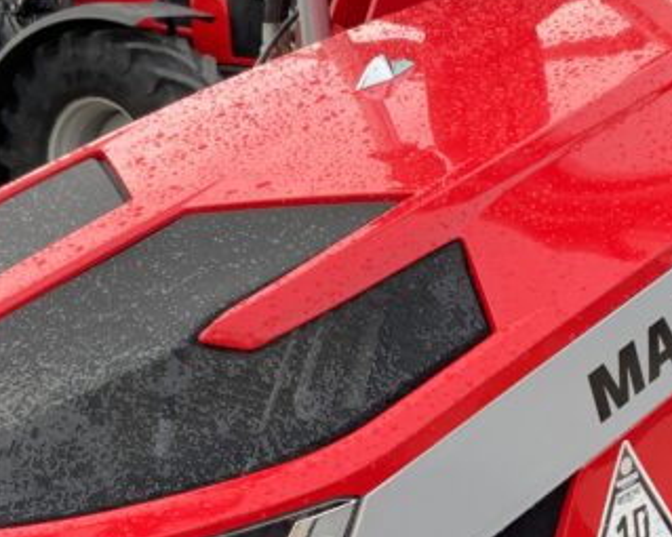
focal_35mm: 91
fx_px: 1809
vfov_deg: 16.7
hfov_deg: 20.9
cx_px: 485
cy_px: 444
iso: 20
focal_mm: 3
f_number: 1.8
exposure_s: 1/122
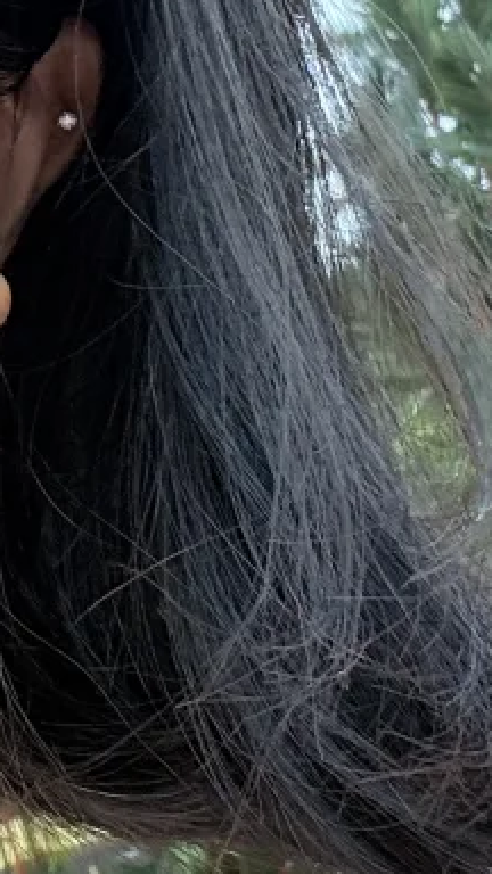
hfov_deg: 12.5
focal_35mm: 94
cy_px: 273
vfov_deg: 22.6
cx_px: -123
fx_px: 2180
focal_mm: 2.69
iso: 125
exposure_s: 1/60
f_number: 1.9
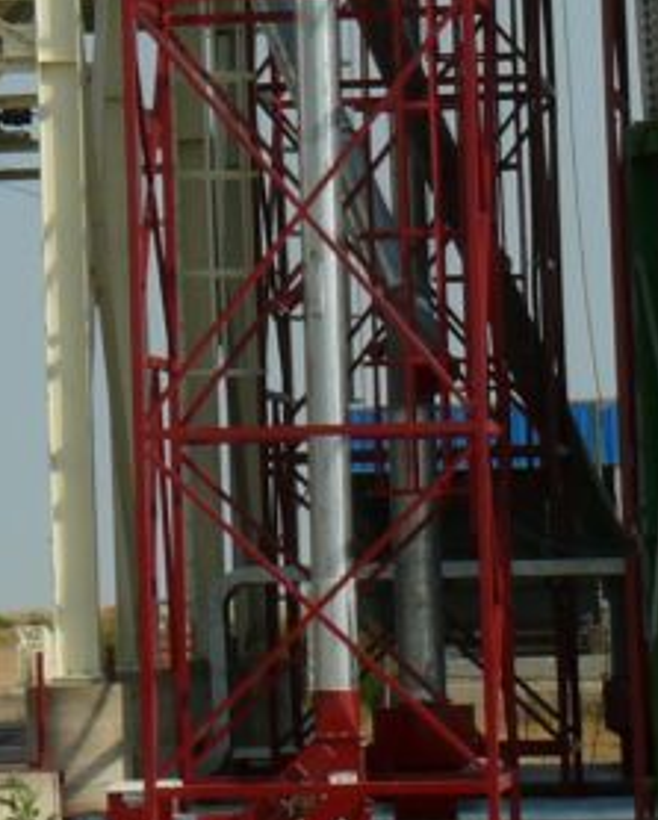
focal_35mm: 303
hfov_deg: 5.1
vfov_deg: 6.3
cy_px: -381
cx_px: -145
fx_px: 7364
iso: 100
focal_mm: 15.2
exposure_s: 1/400
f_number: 7.1
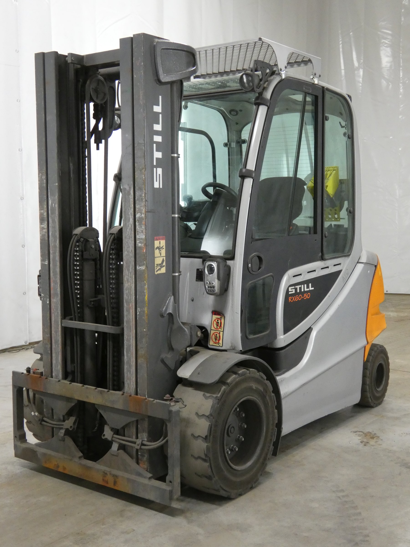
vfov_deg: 41.2
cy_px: 274
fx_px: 726
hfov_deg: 31.5
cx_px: 205
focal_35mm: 46
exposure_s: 1/80
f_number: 3.8
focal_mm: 8.2
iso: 800
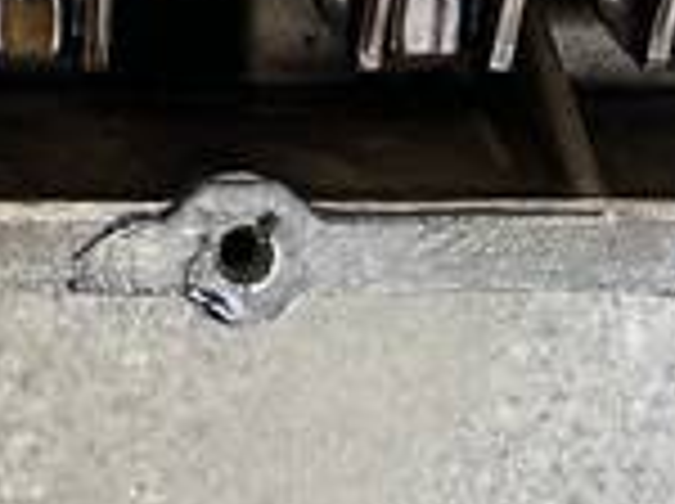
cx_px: -194
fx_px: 2161
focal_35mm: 111
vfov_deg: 12.3
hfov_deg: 16.8
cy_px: -360
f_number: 1.6
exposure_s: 1/122
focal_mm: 5.1
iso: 50
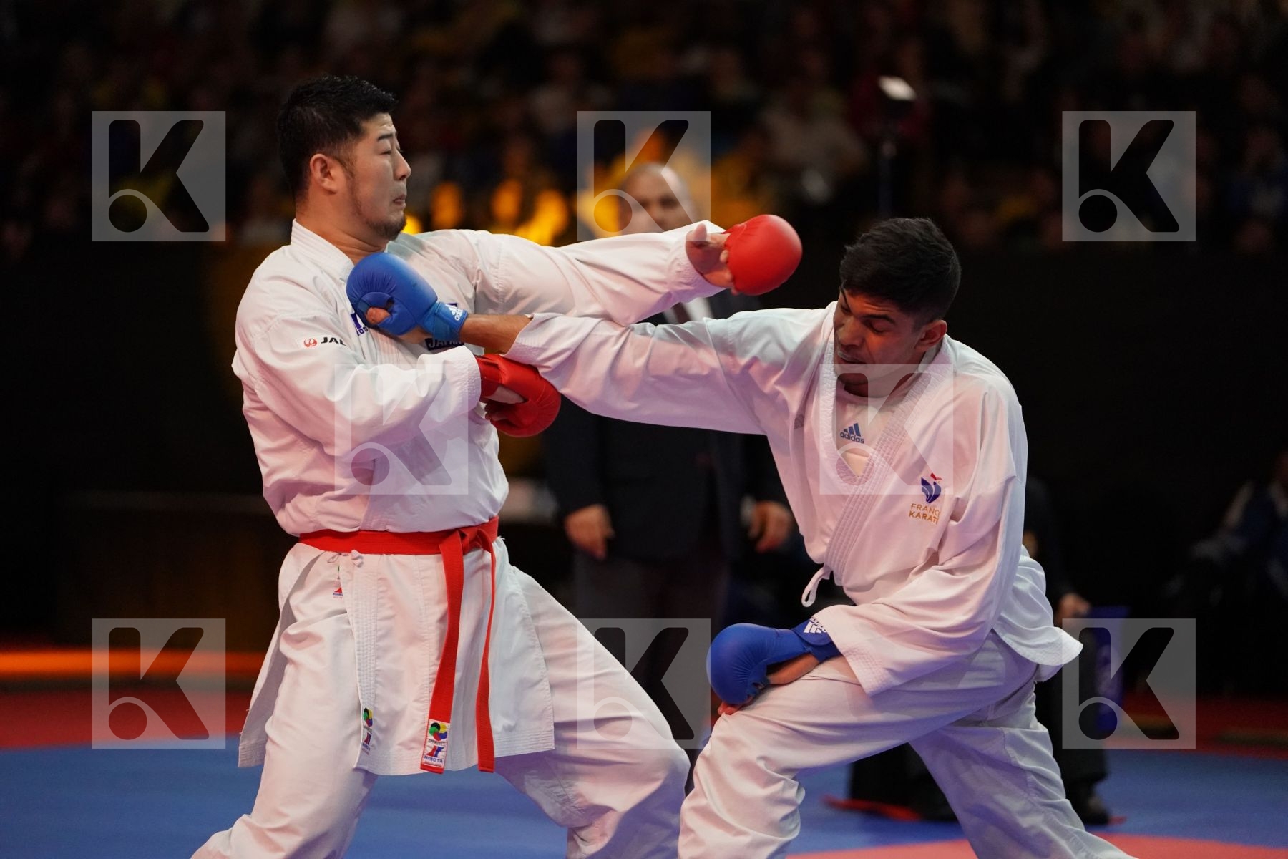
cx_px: 644
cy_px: 430
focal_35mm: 156
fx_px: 5581
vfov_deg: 8.8
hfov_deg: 13.2
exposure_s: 1/1000
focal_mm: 156
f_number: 2.8
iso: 6400
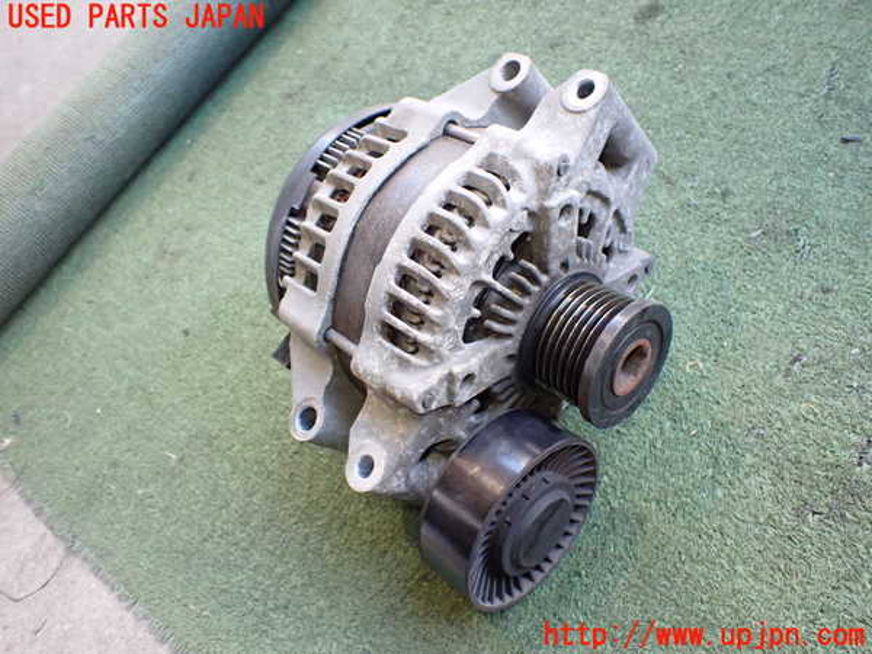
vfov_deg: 46.8
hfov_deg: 60.0
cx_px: 436
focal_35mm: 30
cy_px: 327
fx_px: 756
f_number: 2.3
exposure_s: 1/125
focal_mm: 5.4
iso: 640
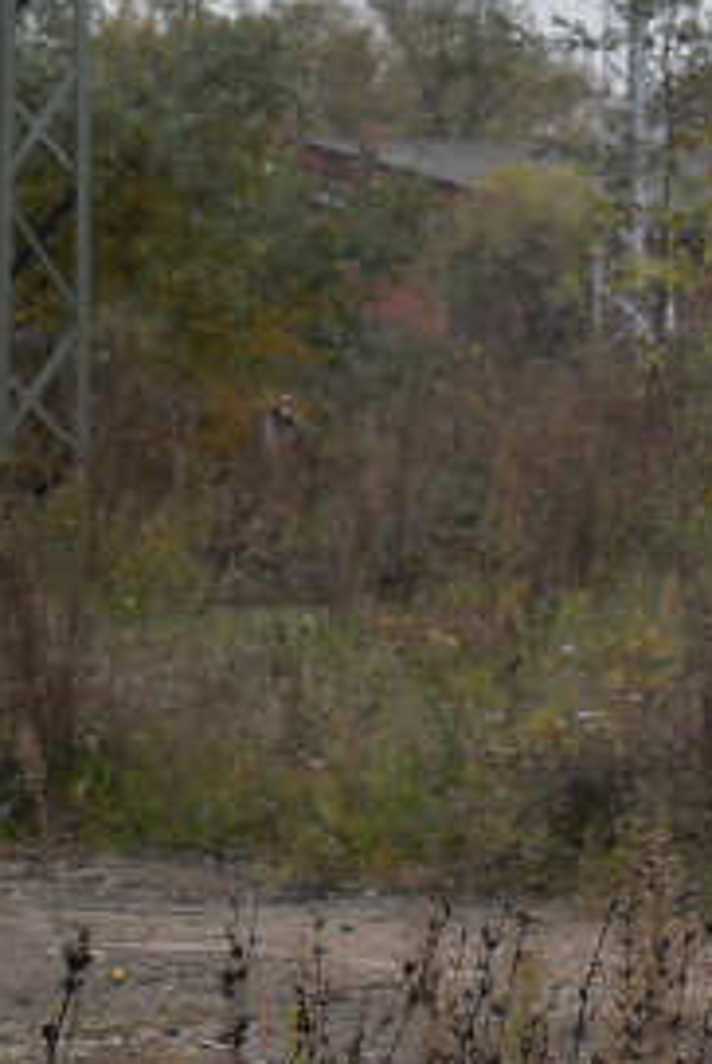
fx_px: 9143
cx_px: 1987
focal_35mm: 309
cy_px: -12
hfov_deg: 4.3
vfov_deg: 6.6
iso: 100
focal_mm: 13.5
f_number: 4.4
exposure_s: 1/125
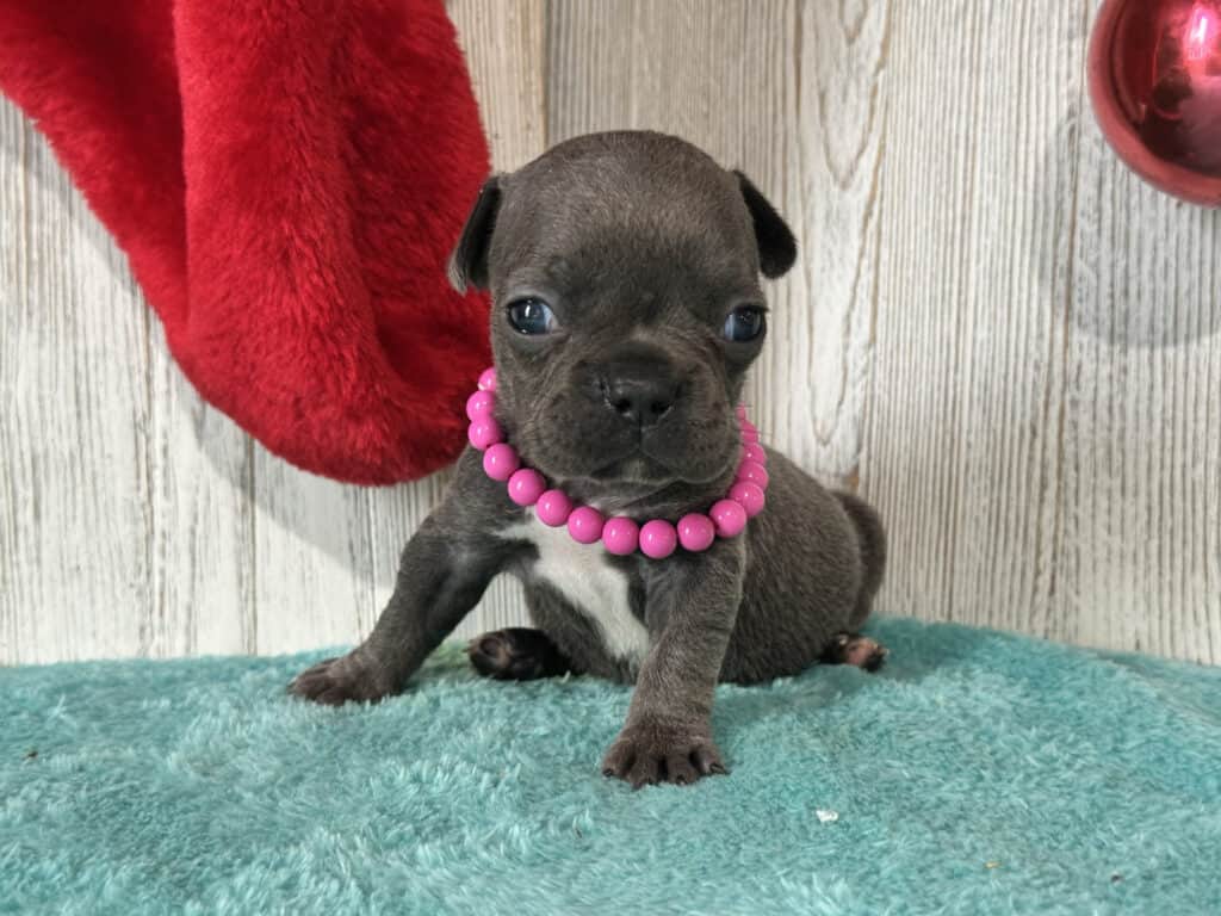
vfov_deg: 30.3
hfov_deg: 39.7
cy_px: 458
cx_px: 610
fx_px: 1693
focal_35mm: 48
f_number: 1.78
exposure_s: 1/40
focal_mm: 6.86
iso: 250
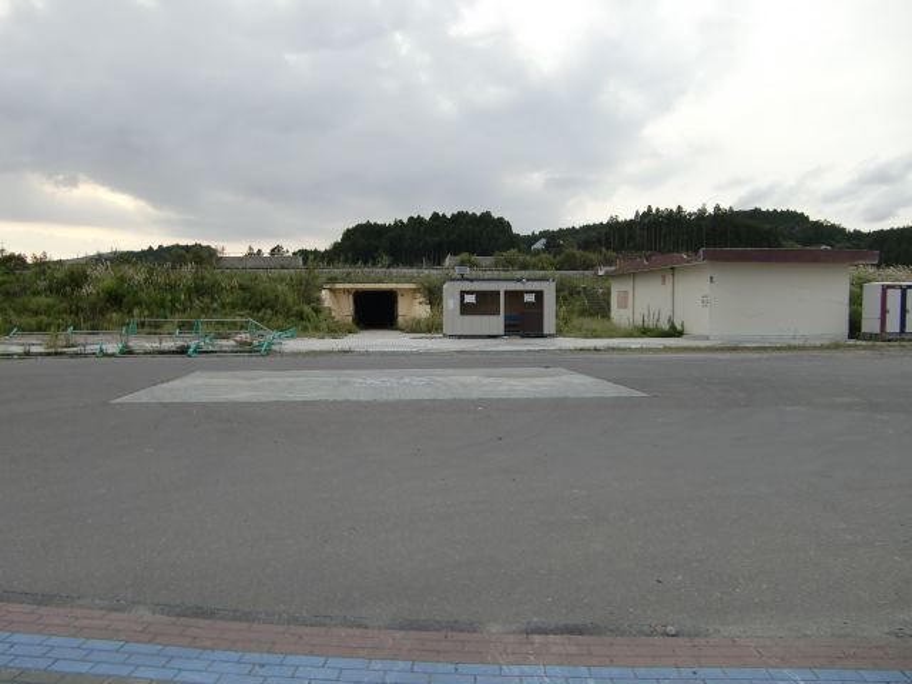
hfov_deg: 63.4
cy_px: 342
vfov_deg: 49.7
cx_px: 456
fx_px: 738
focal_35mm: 28
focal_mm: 4.9
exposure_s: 1/320
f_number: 2.6
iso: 64
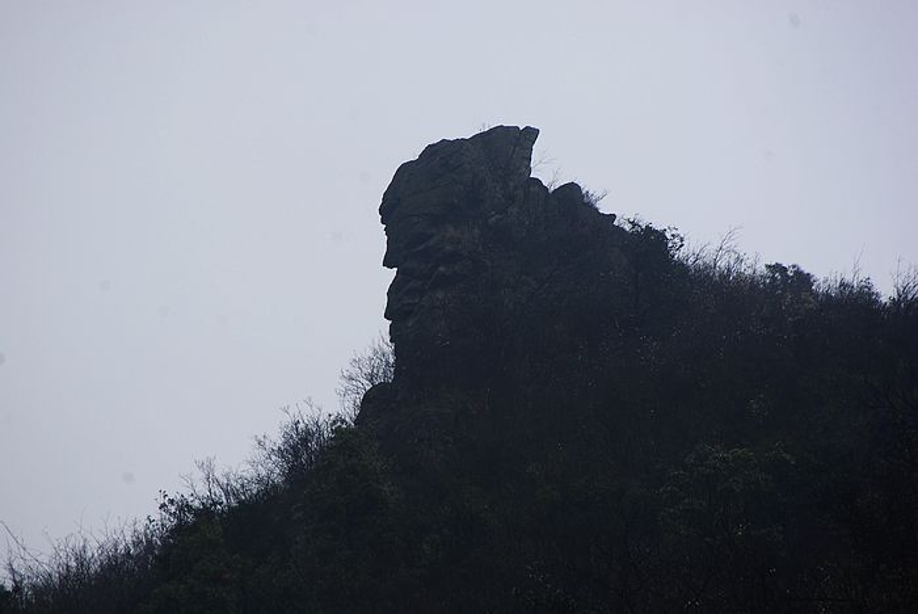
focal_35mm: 300
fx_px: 7656
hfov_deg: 6.9
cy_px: 307
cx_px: 459
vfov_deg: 4.6
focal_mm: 200
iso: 100
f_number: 8
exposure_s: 1/125
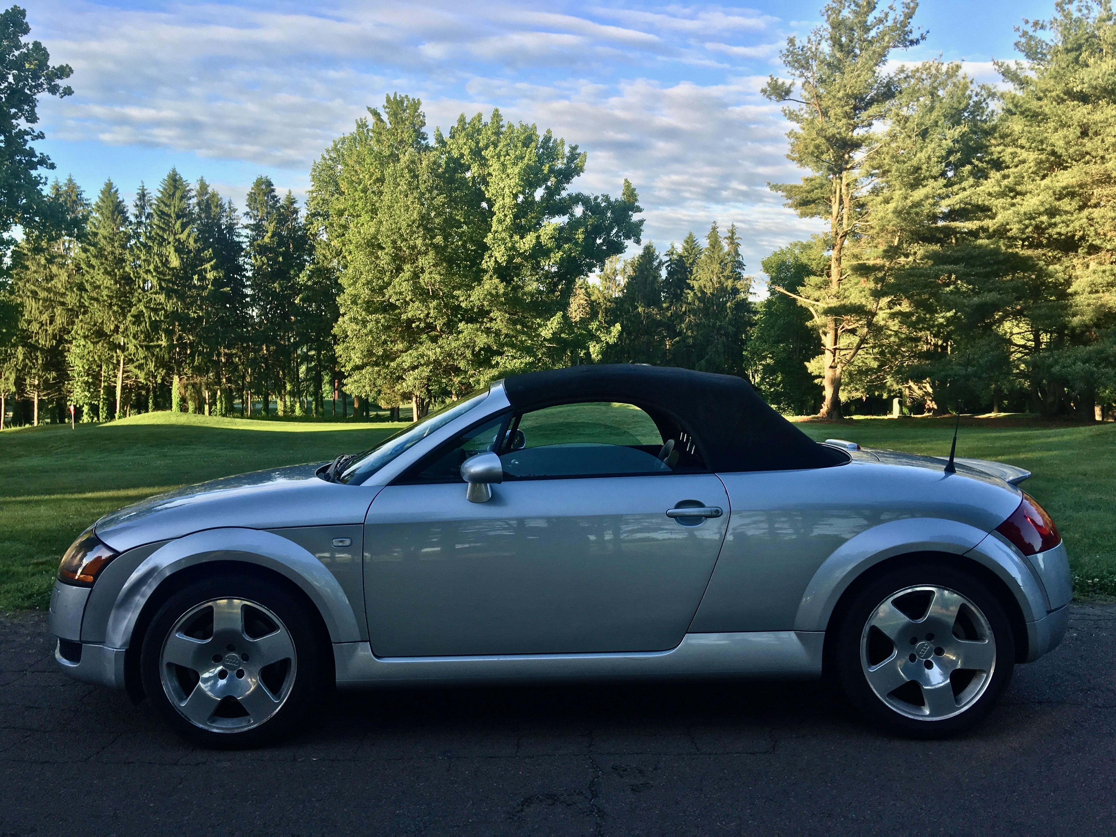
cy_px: 418
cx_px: 558
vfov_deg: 48.2
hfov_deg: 61.7
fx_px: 935
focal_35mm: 29
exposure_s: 1/384
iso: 25
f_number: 2.2
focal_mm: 4.15
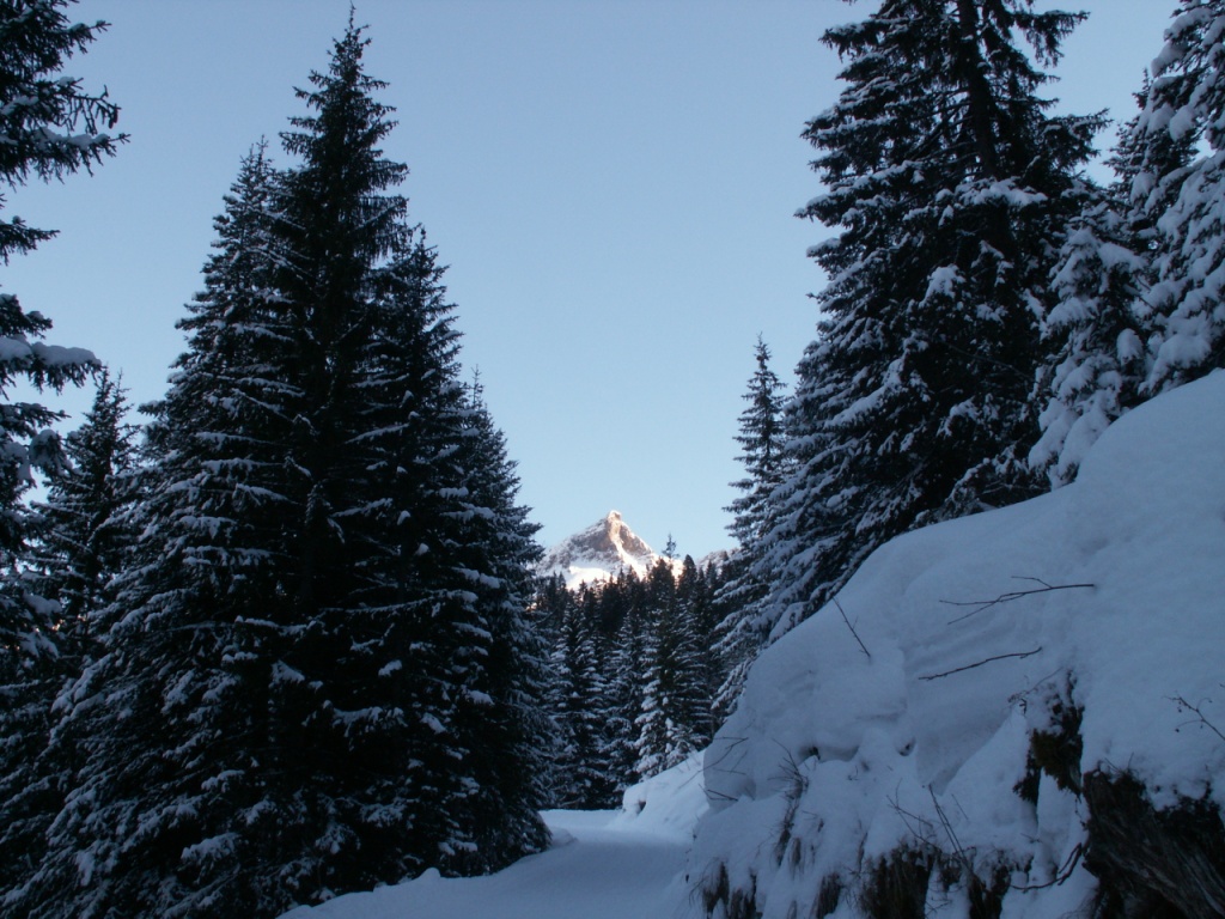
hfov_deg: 52.6
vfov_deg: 40.7
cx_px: 612
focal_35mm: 35
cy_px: 460
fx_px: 1239
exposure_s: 1/50
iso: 50
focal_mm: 5.86
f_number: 8
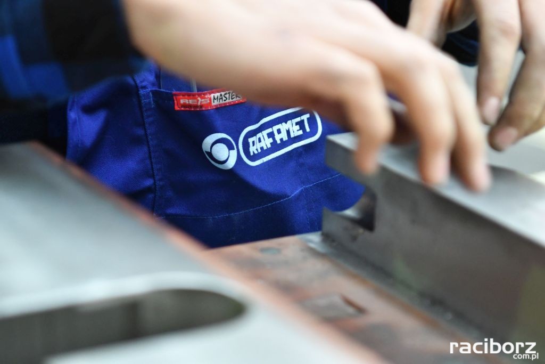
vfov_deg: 13.0
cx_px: 272
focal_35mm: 105
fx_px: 1590
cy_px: 182
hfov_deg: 19.5
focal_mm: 70
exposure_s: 1/125
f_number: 2.8
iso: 2800
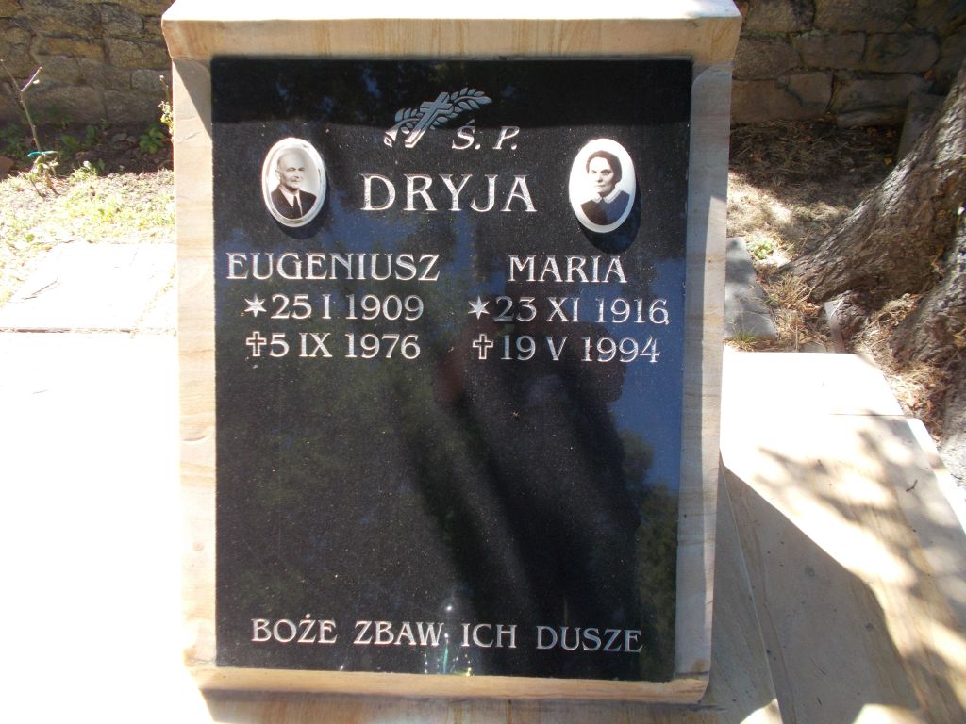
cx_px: 483
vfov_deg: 53.1
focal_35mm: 26
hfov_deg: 67.3
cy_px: 362
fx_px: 726
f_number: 3.2
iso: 80
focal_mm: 4.6
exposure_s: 1/160
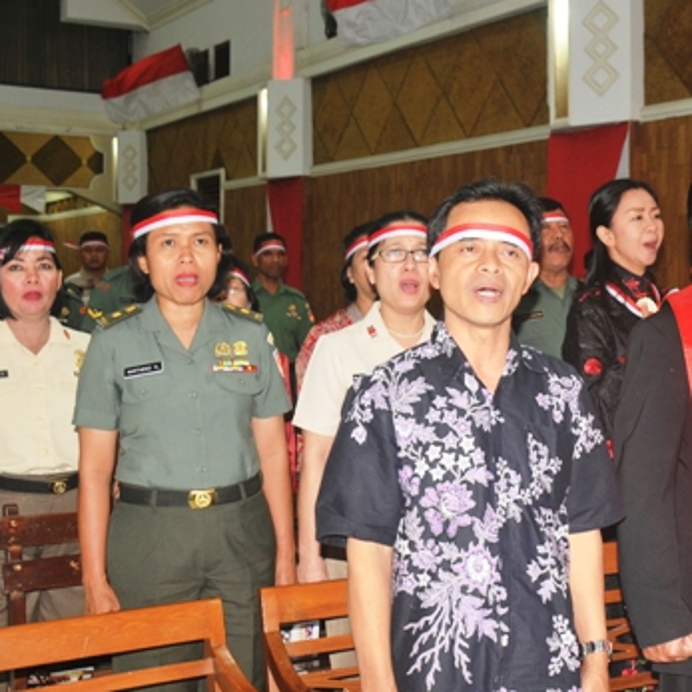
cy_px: 322
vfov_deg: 29.2
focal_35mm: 59
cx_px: 600
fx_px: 1330
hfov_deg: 28.2
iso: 400
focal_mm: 25
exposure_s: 1/25
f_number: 5
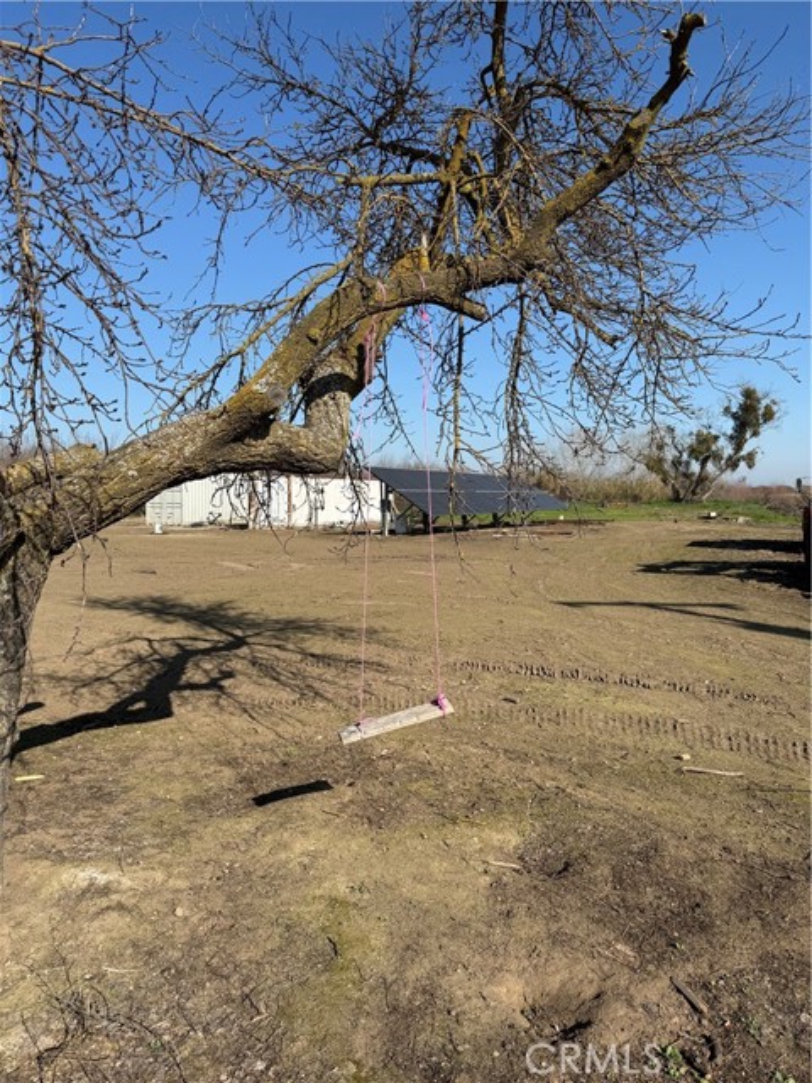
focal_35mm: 24
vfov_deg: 71.6
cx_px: 406
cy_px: 542
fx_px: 751
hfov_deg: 56.8
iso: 80
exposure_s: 1/4975
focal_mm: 6.76
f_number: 1.78
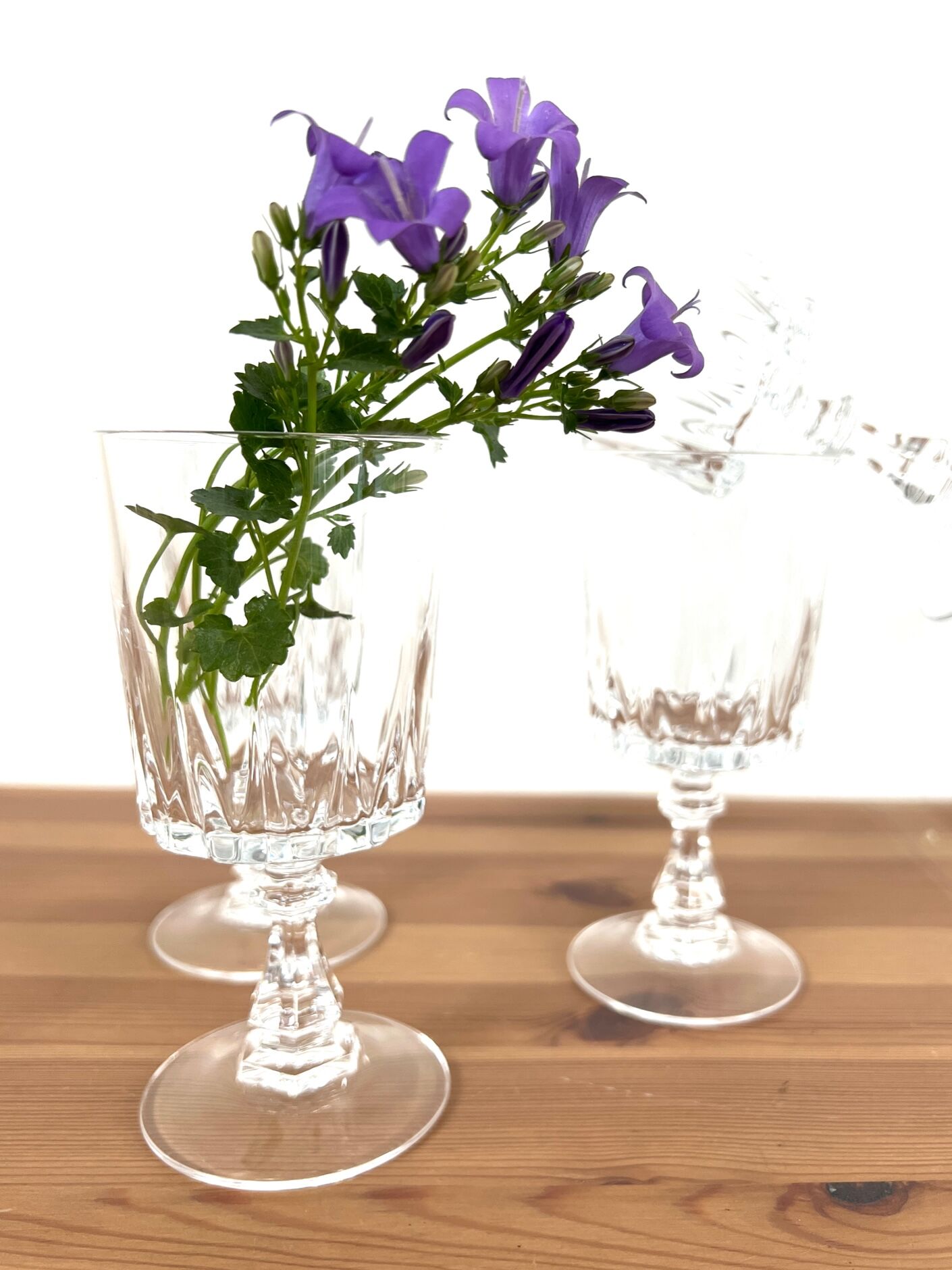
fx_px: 953
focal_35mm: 26
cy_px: 635
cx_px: 476
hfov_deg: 53.1
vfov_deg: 67.3
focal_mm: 5.7
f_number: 1.5
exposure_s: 1/121
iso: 100
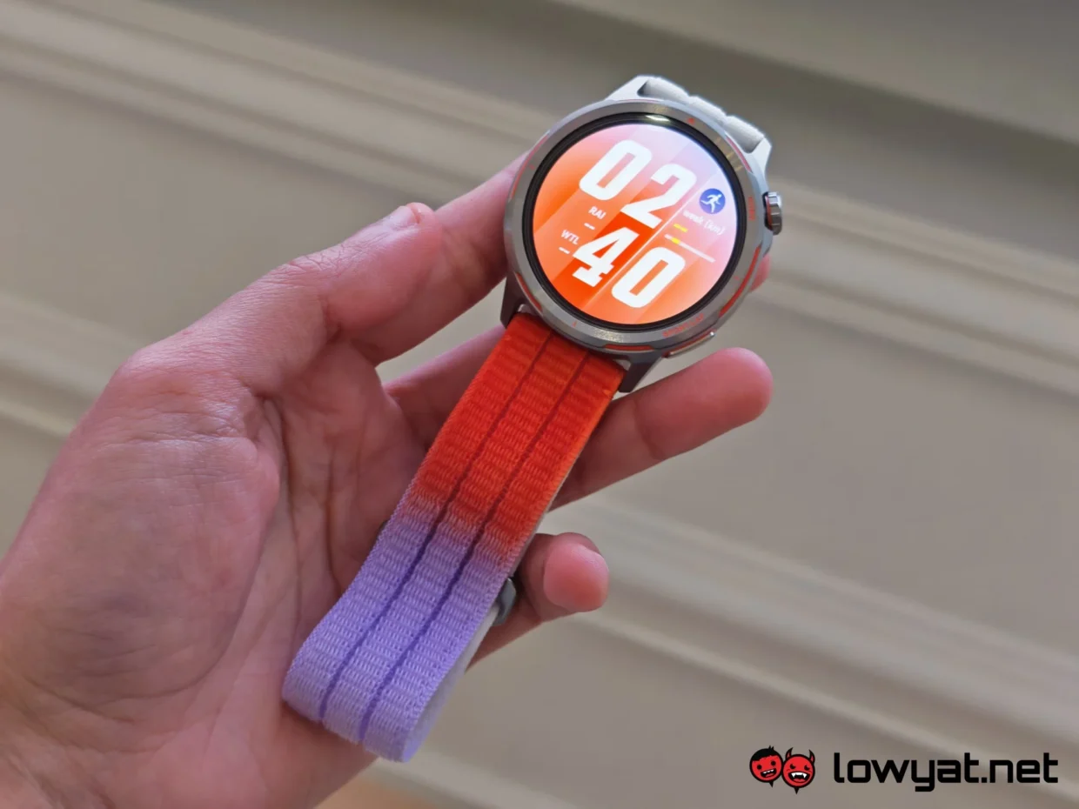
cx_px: 540
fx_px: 1434
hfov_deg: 41.2
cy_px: 404
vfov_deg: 31.5
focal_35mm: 46
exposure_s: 1/60
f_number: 1.6
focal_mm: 5.4
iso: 64
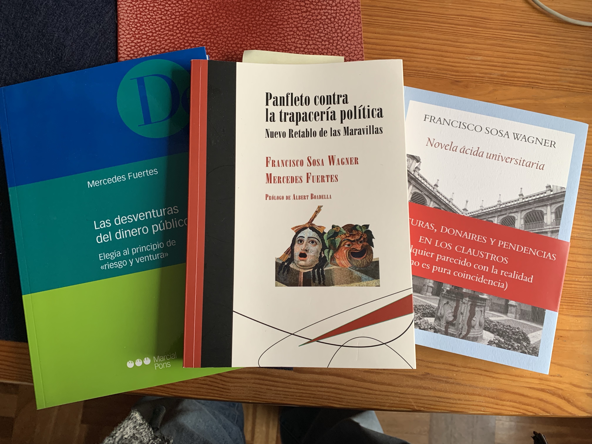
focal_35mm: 26
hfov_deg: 67.3
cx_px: 296
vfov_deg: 53.1
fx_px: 445
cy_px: 222
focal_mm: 4.25
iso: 100
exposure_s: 1/73
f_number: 1.8
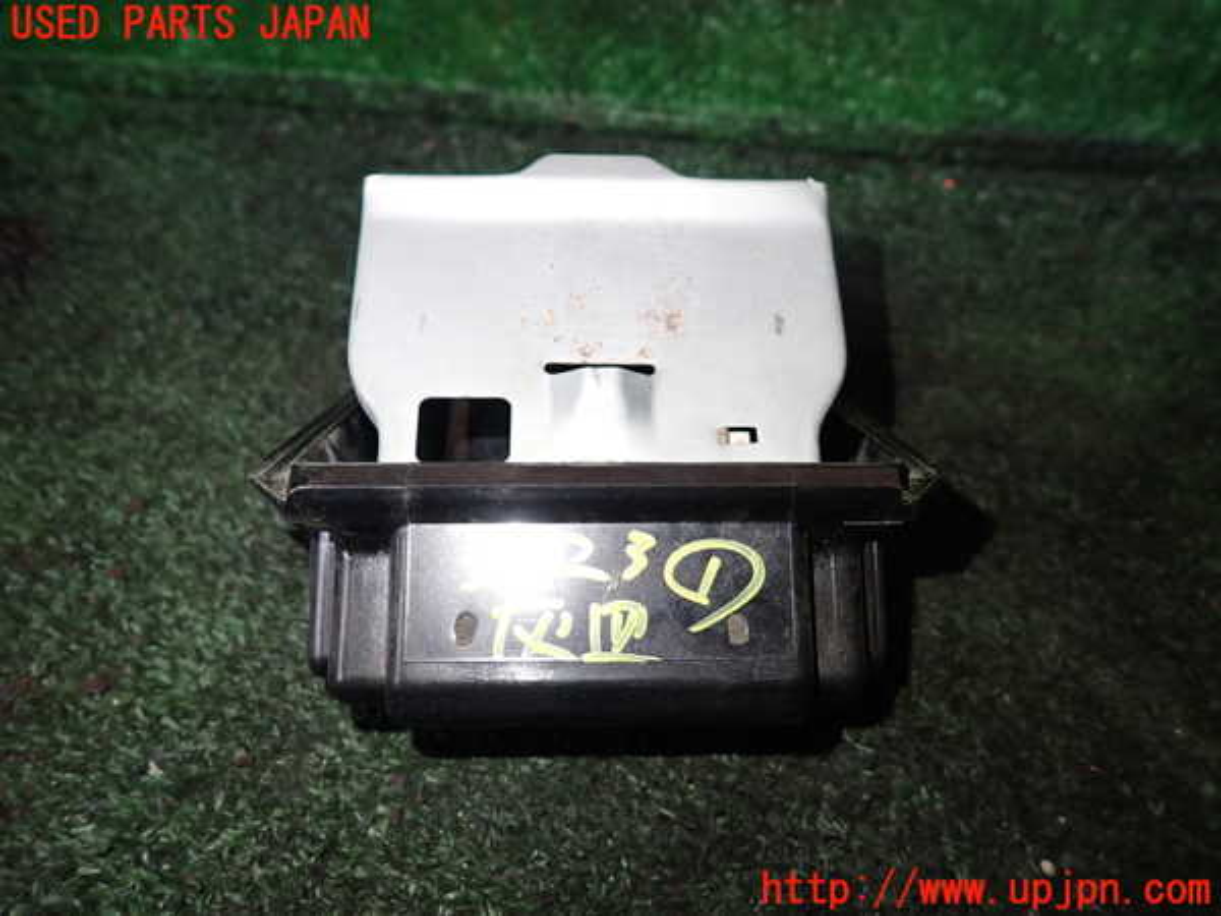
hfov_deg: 69.4
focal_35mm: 25
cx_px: 610
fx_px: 882
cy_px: 458
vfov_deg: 54.9
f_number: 2
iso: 320
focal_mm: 4.5
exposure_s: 1/30
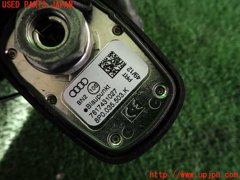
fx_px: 173
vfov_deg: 54.9
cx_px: 120
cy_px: 90
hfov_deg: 69.4
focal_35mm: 25
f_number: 2
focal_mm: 4.5
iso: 100
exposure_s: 1/100
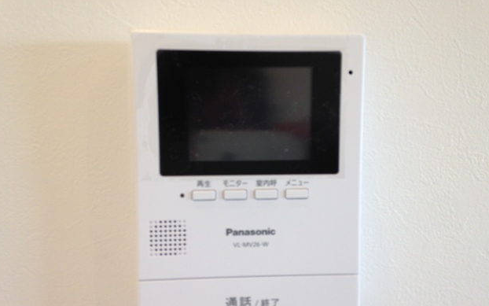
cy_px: 181
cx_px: 243
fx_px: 480
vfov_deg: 35.2
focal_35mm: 36
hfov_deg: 54.0
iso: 50
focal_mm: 4.12
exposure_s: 1/24
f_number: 2.4
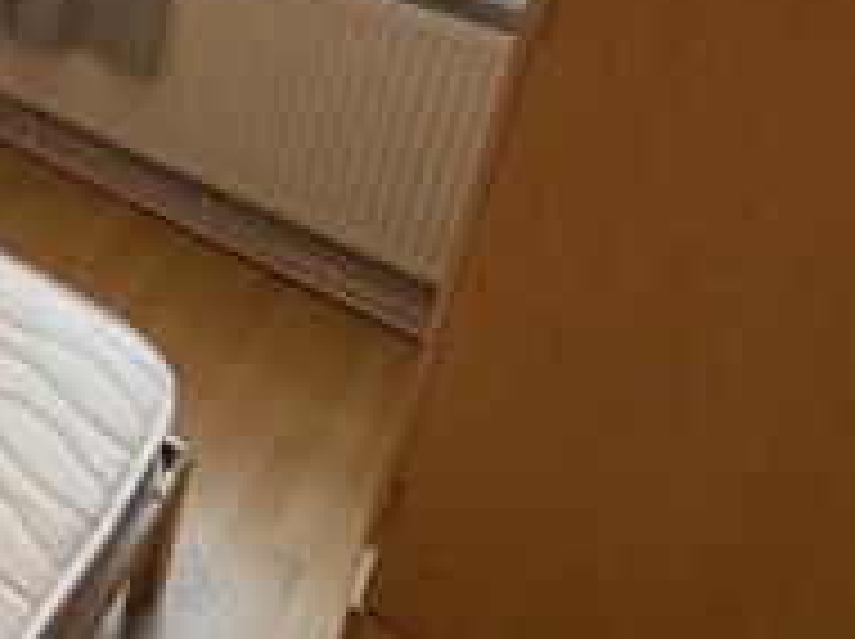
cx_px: -214
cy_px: -128
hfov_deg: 33.8
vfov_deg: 29.0
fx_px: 1061
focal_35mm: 43
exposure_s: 1/98
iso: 320
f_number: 2.2
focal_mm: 2.22
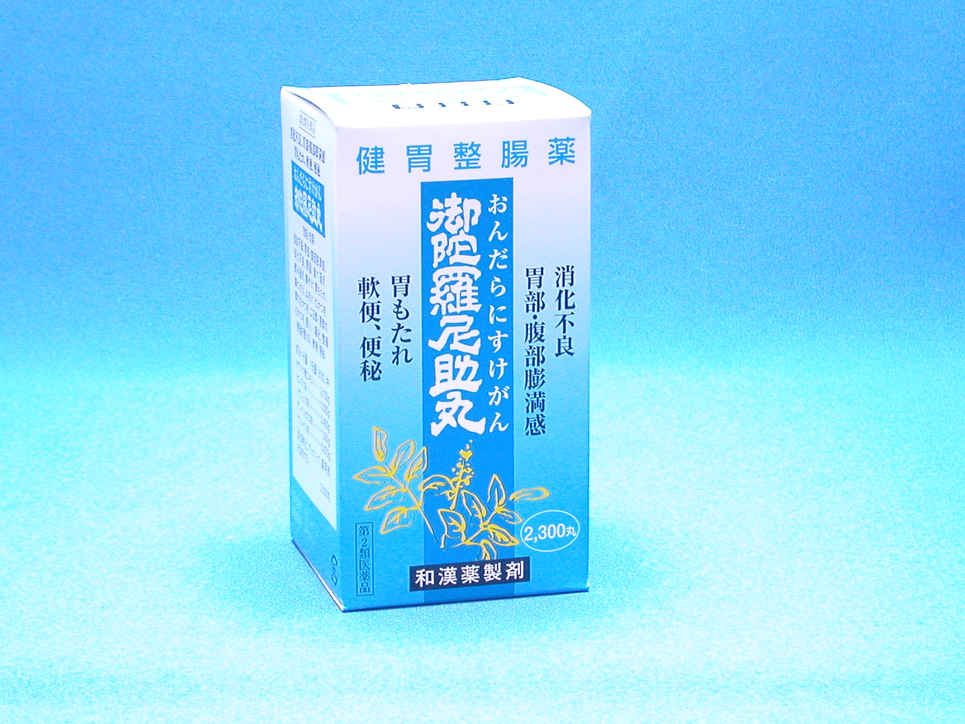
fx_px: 3094
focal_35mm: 111
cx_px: 482
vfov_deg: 13.3
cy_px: 362
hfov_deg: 17.7
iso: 382
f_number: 4.8
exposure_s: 1/3.4
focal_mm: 16.8
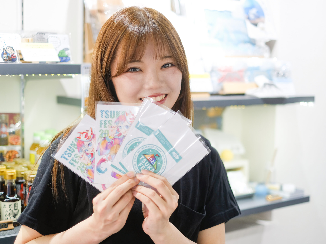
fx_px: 546
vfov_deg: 25.2
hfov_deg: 33.2
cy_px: 121
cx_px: 158
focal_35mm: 58
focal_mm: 35
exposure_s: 1/80
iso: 200
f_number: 1.4
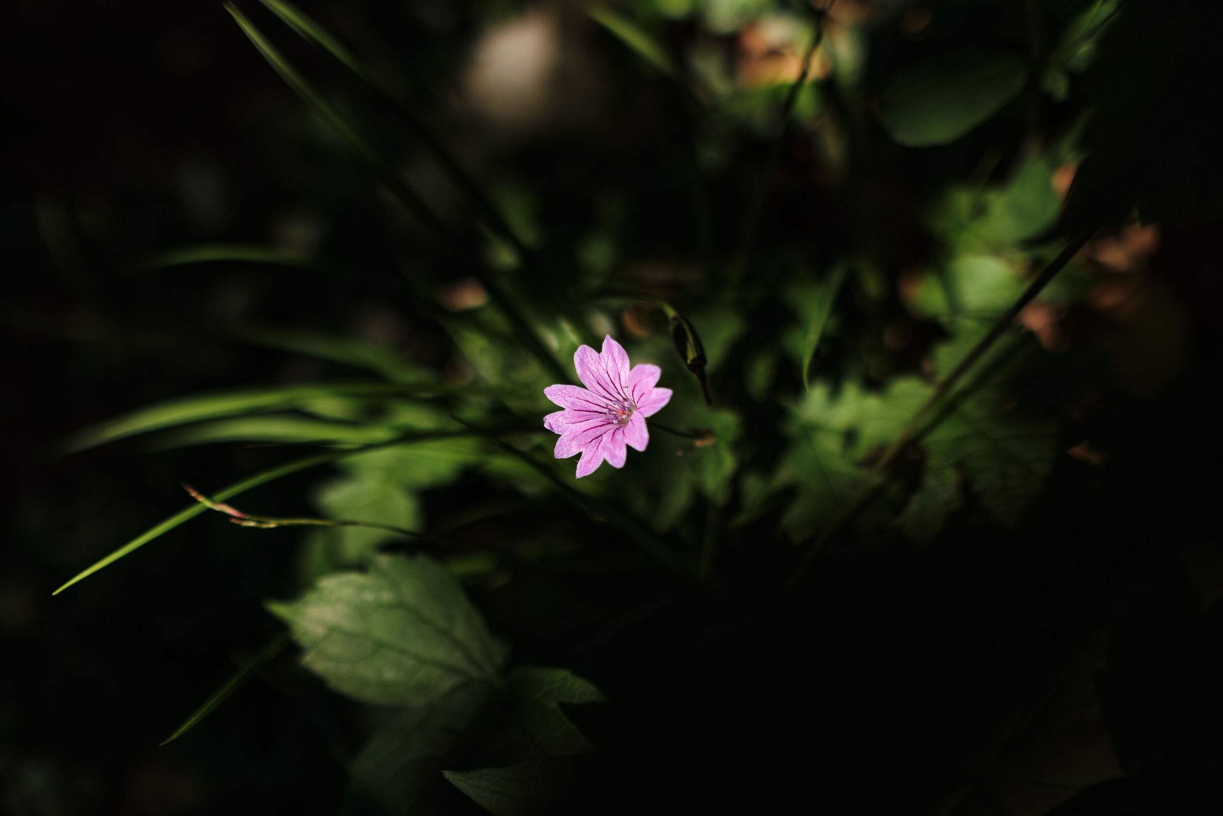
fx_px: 1189
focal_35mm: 35
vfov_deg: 37.9
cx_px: 612
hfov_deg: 54.4
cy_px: 408
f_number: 2
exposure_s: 1/1900
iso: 200
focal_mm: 23
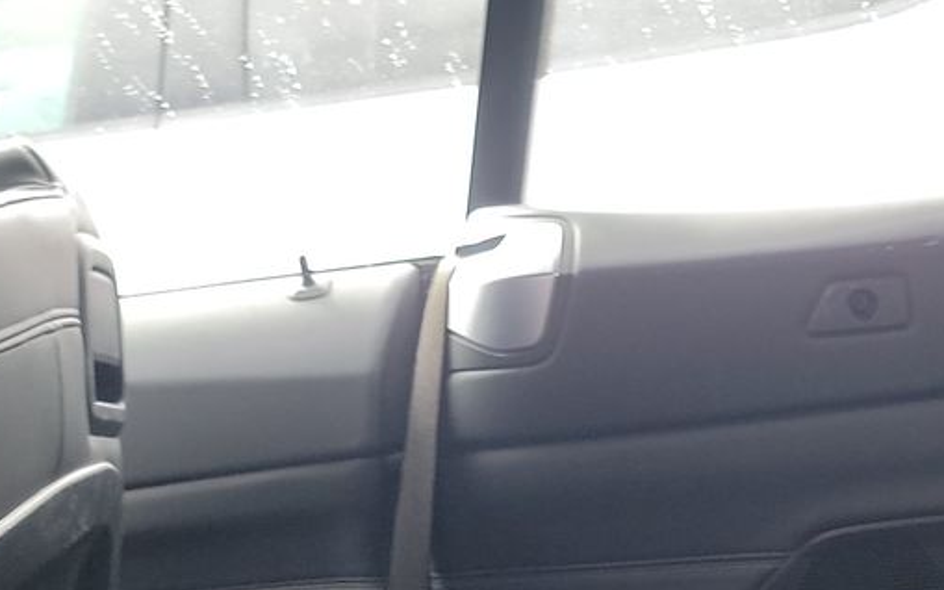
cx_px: 953
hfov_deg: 24.6
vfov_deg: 15.2
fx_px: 2058
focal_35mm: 80
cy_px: 872
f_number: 1.8
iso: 181
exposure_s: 1/59
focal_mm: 6.7
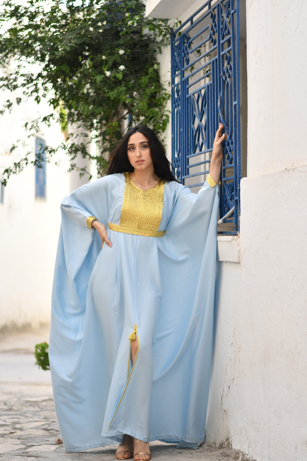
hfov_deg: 18.2
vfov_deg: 27.0
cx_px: 154
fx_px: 959
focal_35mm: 75
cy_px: 230
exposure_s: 1/1000
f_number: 1.8
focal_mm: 50
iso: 100
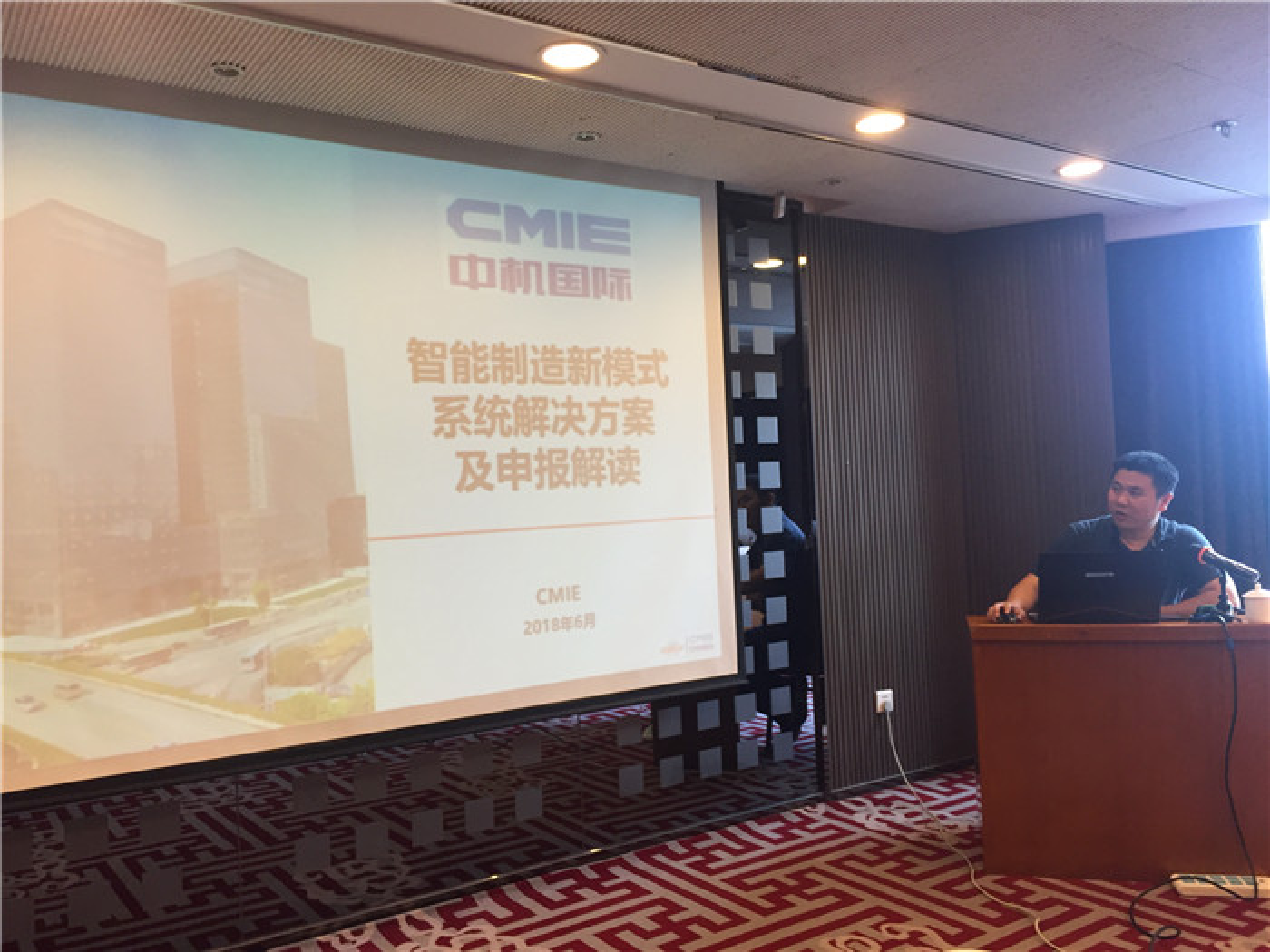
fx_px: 1064
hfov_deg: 61.7
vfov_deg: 48.2
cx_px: 635
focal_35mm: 29
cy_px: 476
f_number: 2.2
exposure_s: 1/33
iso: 50
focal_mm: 4.15
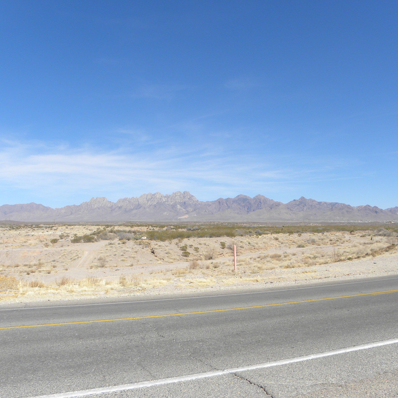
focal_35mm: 31
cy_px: 198
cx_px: 220
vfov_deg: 52.5
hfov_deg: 52.4
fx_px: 403
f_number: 5.6
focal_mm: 4.6
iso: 64
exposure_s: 1/320
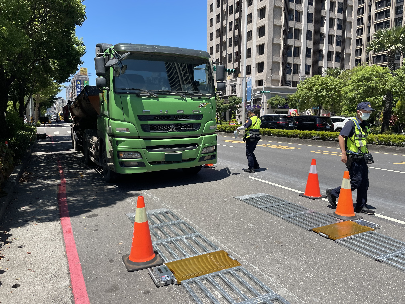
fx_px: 304
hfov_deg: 67.3
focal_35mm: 26
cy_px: 152
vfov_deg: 53.1
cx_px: 202
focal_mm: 4.2
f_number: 1.6
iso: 32
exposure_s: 1/2353
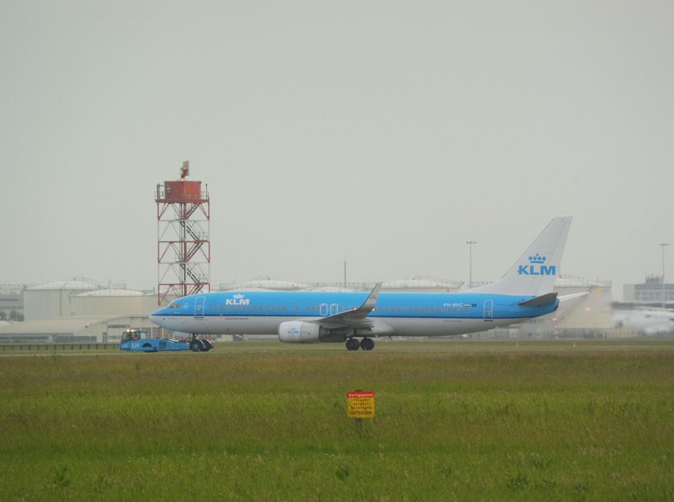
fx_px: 9320
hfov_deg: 4.1
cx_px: 337
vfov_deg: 3.1
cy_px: 251
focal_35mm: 480
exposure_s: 1/125
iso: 200
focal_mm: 86
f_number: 6.4
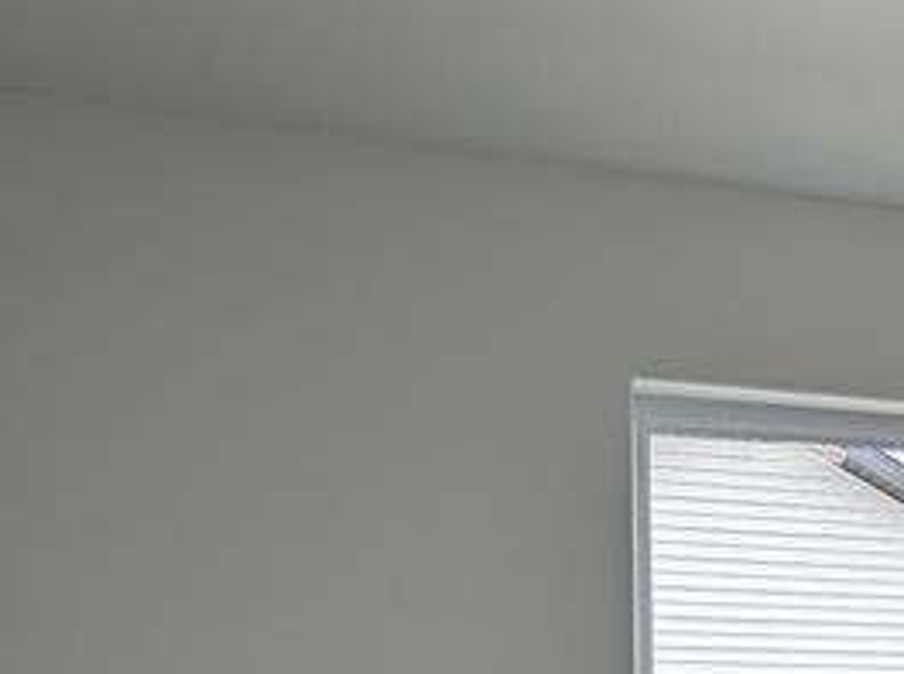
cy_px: 847
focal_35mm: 68
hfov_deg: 25.5
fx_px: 1773
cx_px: 1096
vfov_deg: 20.0
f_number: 2.2
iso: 80
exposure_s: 1/120
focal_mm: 2.22
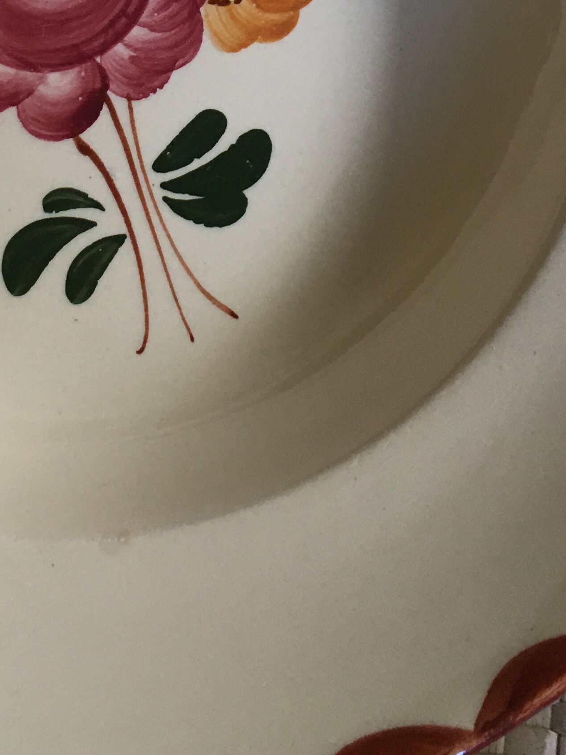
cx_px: 114
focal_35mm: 69
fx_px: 1504
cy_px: -50
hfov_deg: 21.1
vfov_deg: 26.2
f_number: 2.2
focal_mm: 4.15
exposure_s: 1/33
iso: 100
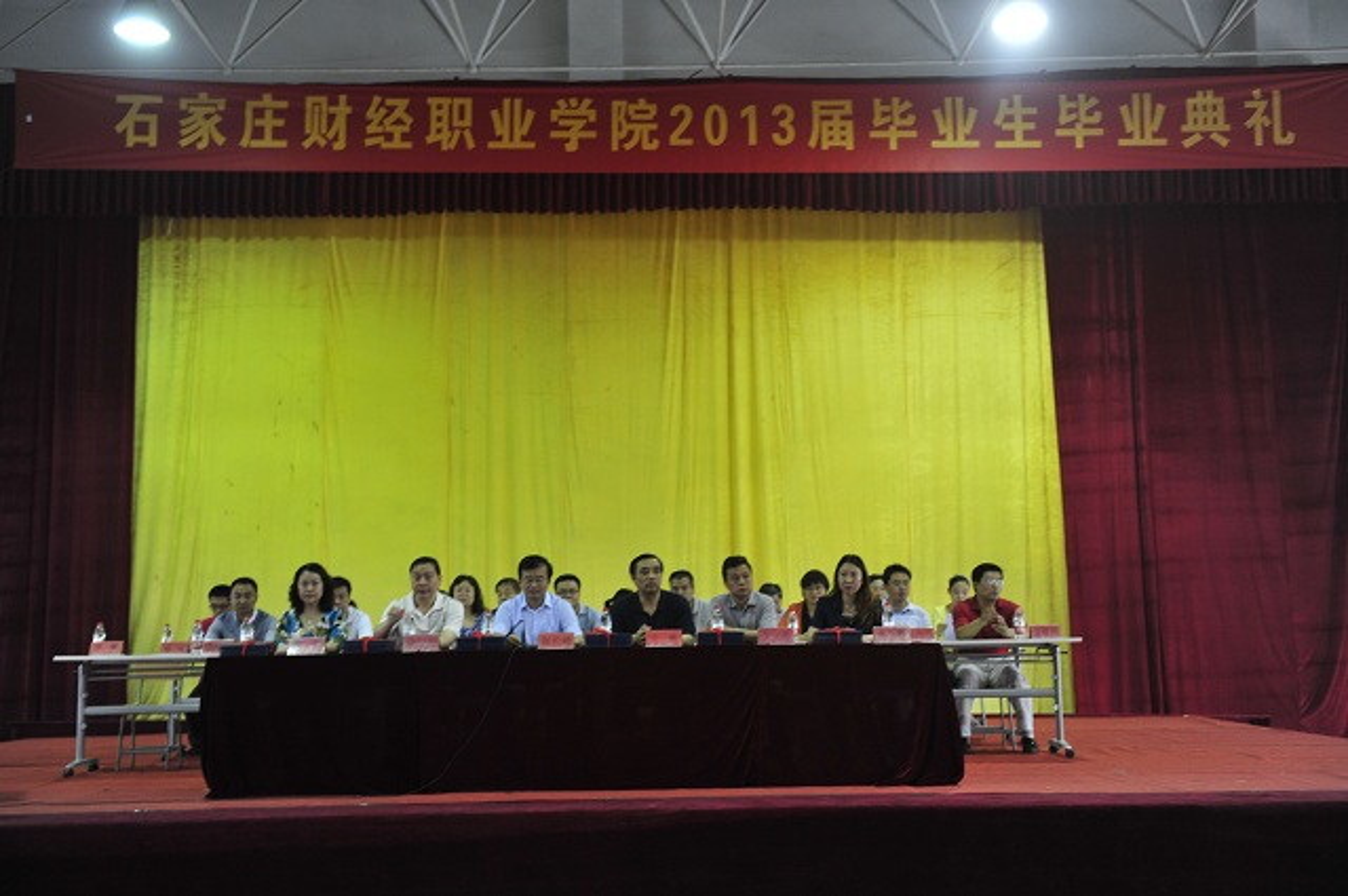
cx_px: 674
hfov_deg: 48.5
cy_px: 448
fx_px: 1497
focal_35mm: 40
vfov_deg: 33.3
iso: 640
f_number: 3.2
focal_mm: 40
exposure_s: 1/40
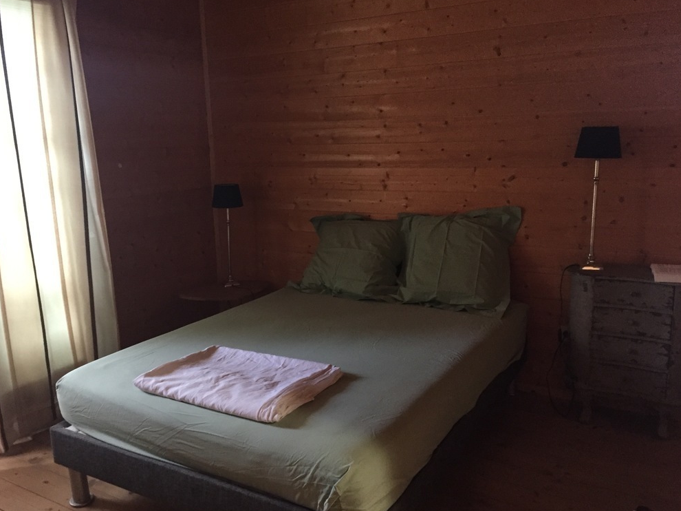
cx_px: 337
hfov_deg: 60.0
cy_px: 254
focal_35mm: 30
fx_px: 590
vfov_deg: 46.8
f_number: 2.2
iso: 320
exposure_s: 1/17
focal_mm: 4.15
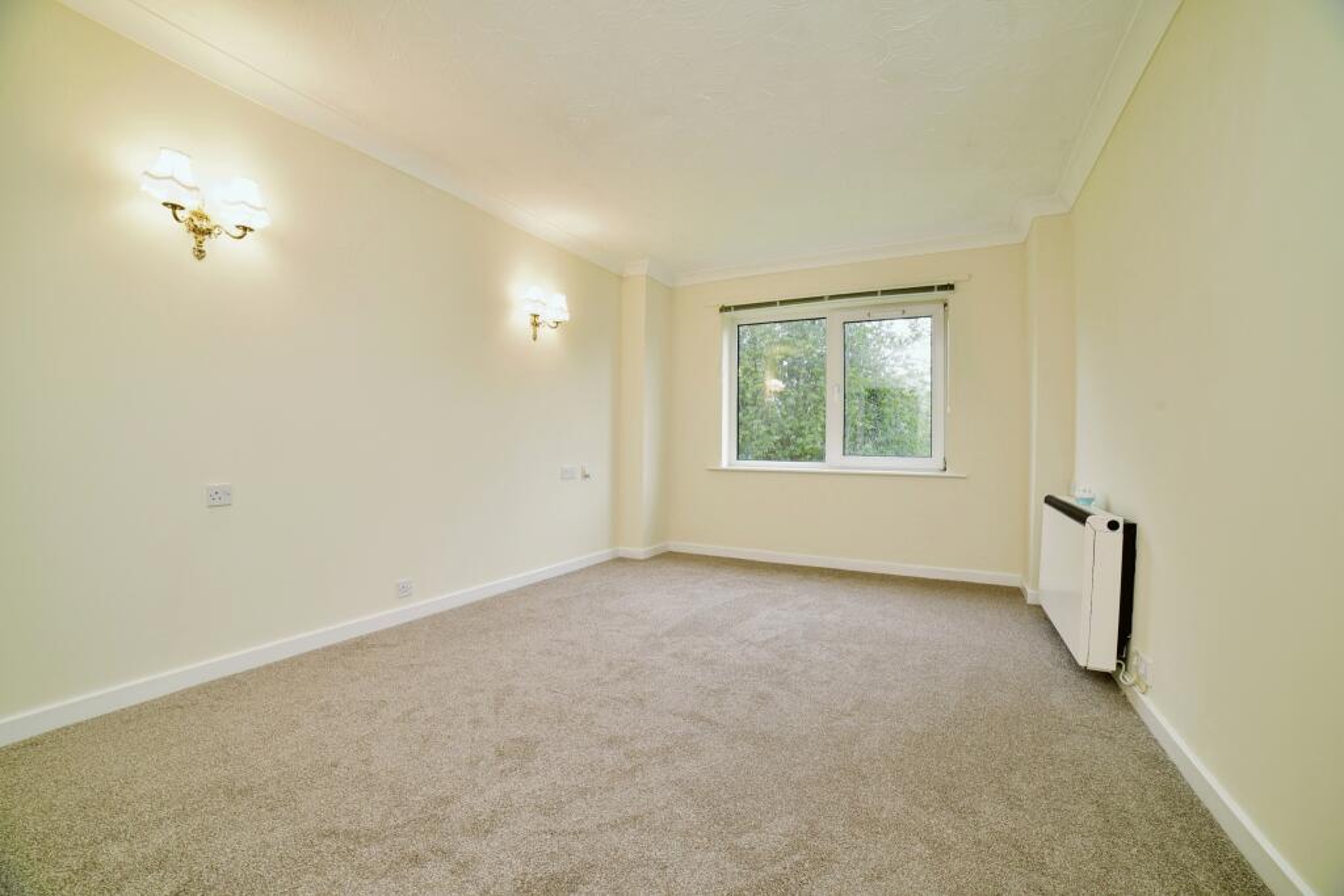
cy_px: 448
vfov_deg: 81.2
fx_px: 523
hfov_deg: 104.2
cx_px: 672
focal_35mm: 14
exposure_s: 1/4
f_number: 8
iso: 125
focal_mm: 14
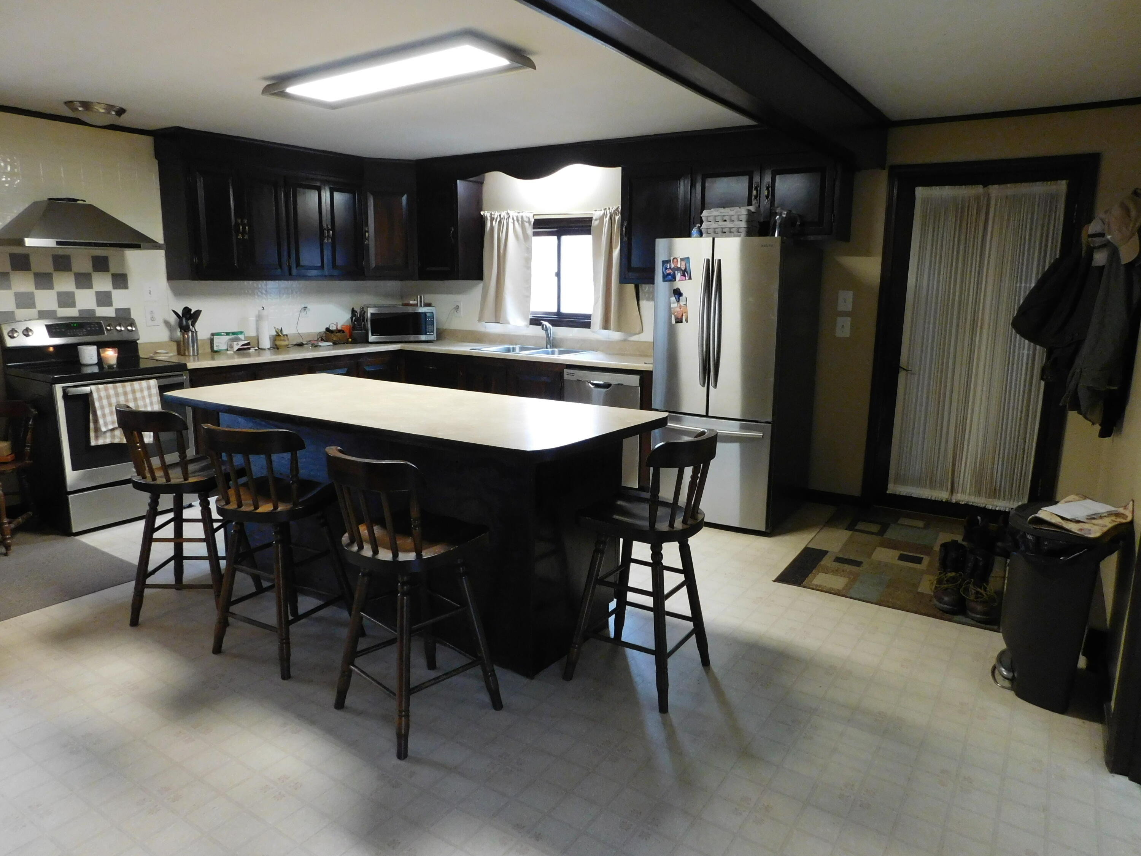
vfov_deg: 58.9
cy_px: 428
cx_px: 570
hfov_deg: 73.9
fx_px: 758
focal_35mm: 23
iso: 400
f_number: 3
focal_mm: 4
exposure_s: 1/25
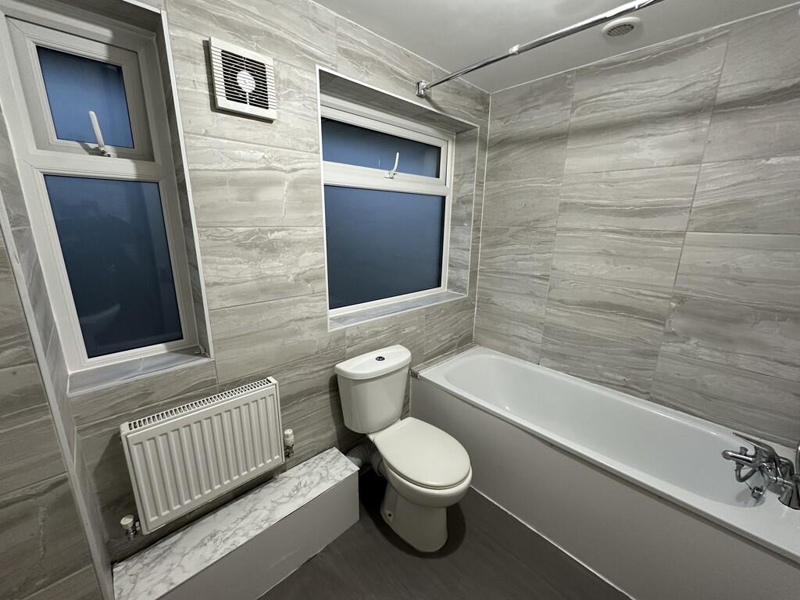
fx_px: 324
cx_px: 400
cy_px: 300
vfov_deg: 85.7
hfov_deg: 102.1
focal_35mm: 14
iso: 160
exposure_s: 1/50
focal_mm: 2.22
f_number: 2.2
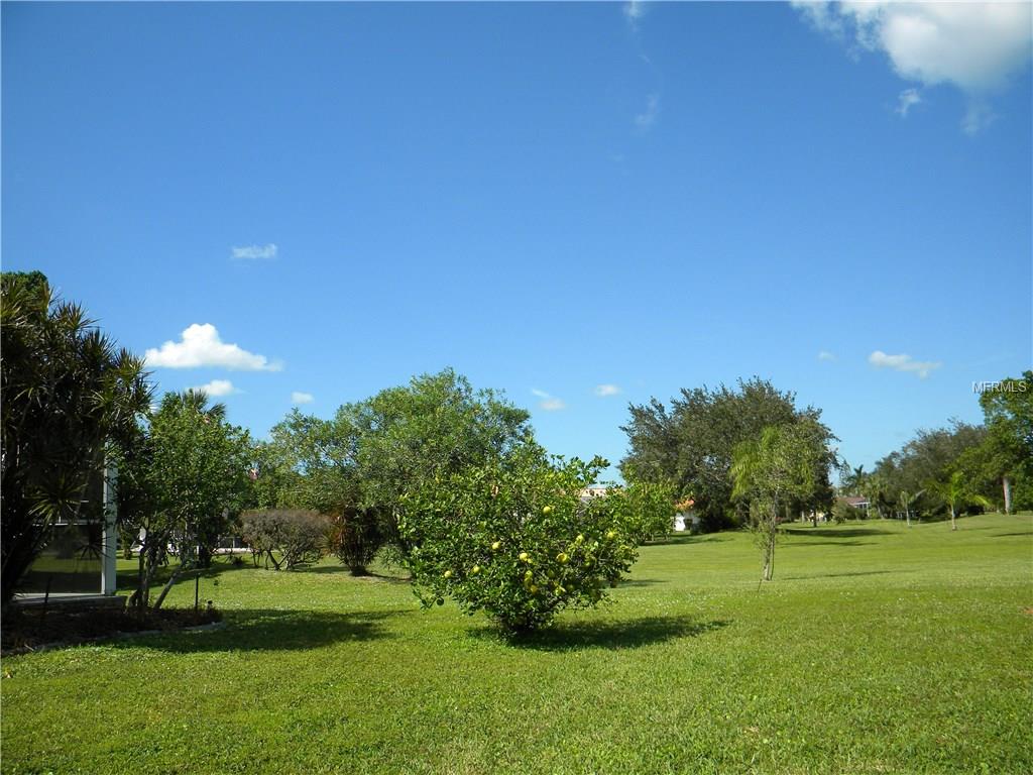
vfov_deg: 49.7
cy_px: 388
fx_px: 836
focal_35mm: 28
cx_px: 516
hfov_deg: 63.4
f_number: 3.5
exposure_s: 1/842
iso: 80
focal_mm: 5
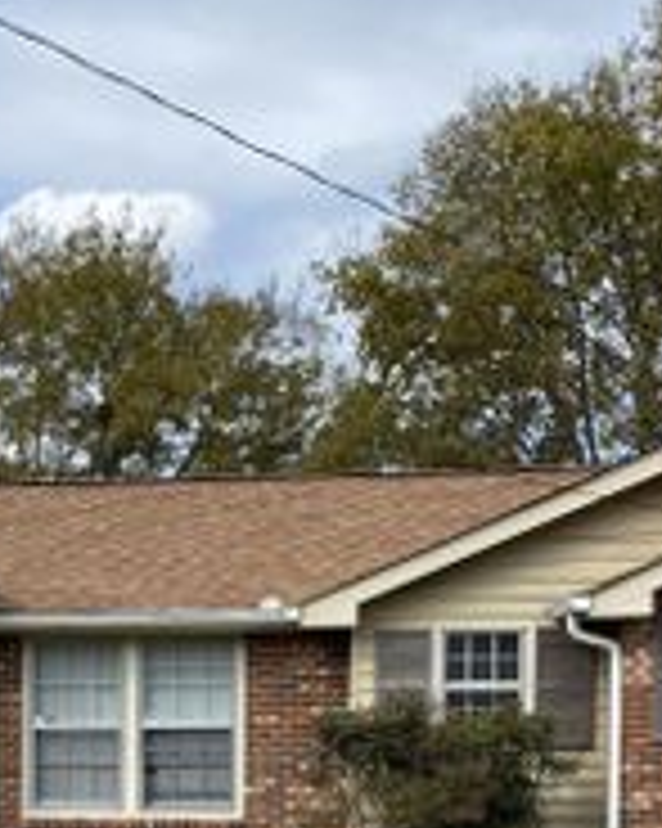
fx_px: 1691
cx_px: -14
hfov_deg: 21.3
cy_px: 803
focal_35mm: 69
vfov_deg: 26.3
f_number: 1.8
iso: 32
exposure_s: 1/1377
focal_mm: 4.25
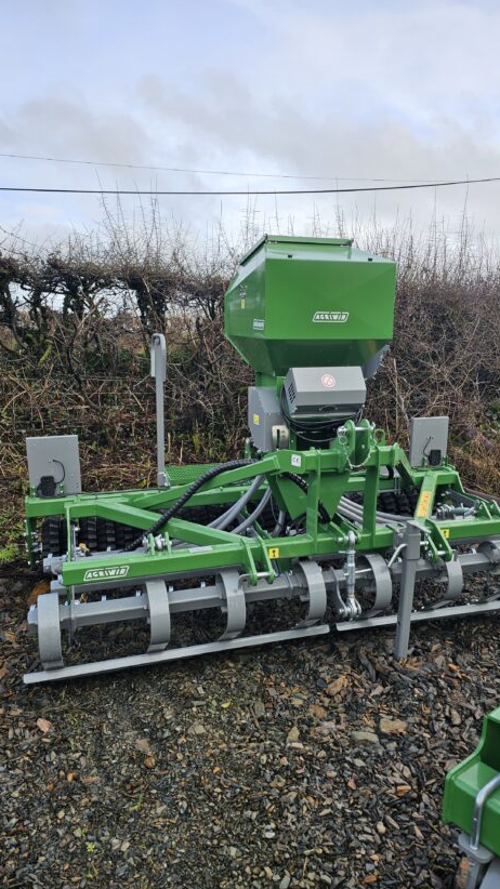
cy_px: 448
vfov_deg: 71.9
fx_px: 613
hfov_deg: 44.3
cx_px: 272
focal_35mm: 26
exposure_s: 1/257
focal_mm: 6.3
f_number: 1.7
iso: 10
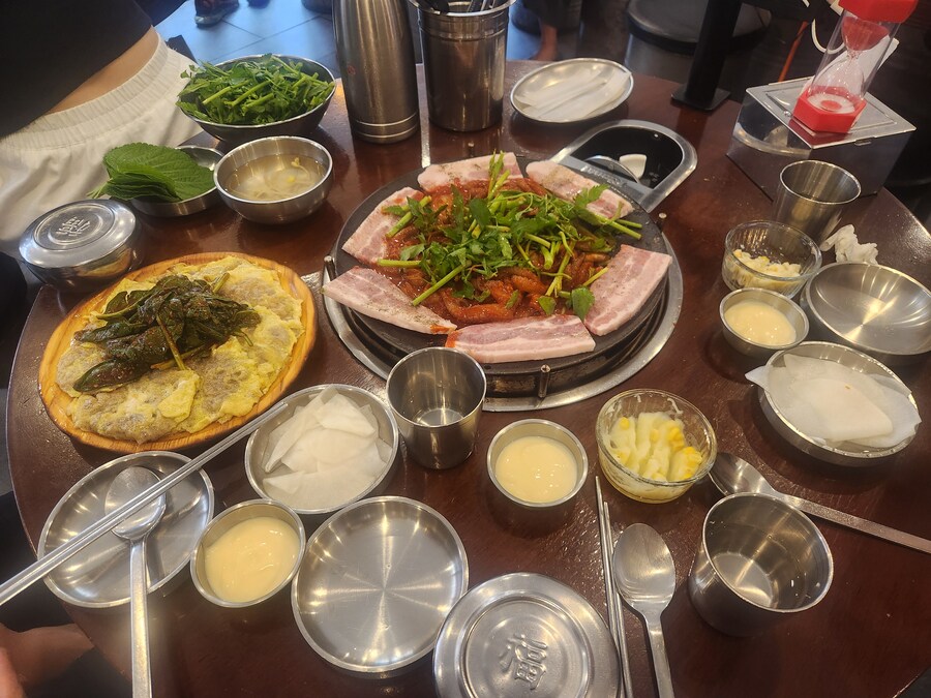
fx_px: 619
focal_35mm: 23
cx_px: 466
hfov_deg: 73.9
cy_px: 349
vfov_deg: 58.9
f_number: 1.8
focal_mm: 5.4
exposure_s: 1/120
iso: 320
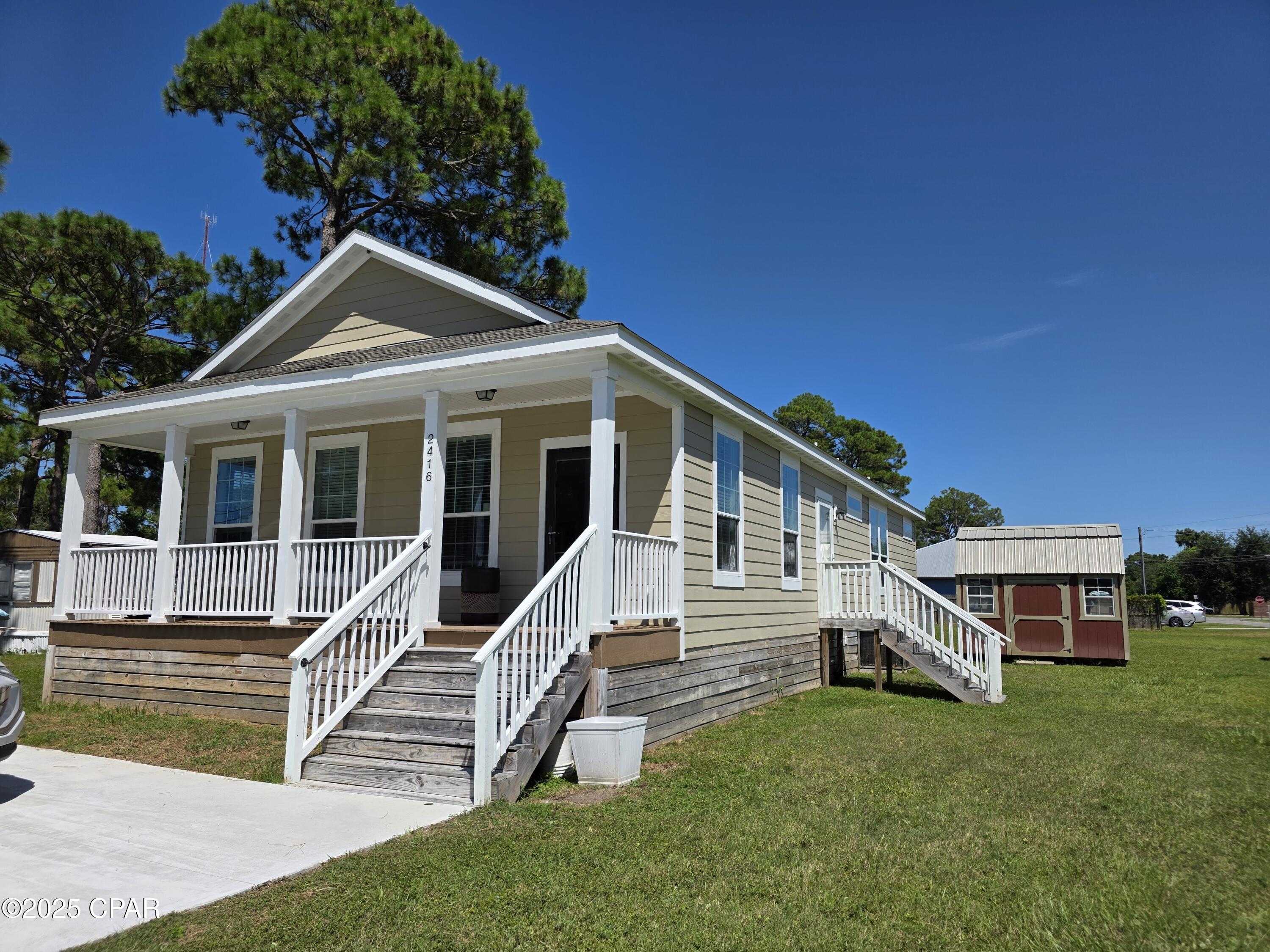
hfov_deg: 73.9
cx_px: 635
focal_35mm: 23
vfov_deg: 58.9
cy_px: 476
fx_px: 844
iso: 64
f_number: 1.7
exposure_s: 1/7944
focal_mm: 6.3
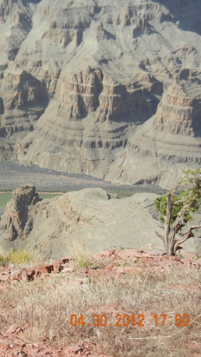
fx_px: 474
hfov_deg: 22.5
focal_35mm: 50
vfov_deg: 41.3
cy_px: 177
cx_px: -23
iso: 160
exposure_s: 1/342
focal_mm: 6.2
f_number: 7.2
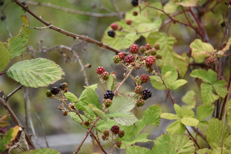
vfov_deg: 4.6
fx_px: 1925
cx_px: 116
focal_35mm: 300
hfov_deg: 6.9
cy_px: 77
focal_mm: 300
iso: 450
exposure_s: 1/640
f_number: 5.6
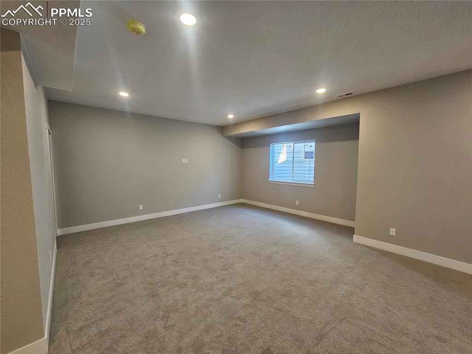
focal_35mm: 13
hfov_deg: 106.2
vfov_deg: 89.9
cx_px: 236
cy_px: 177
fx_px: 177
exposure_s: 1/60
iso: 200
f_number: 2.2
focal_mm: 2.2
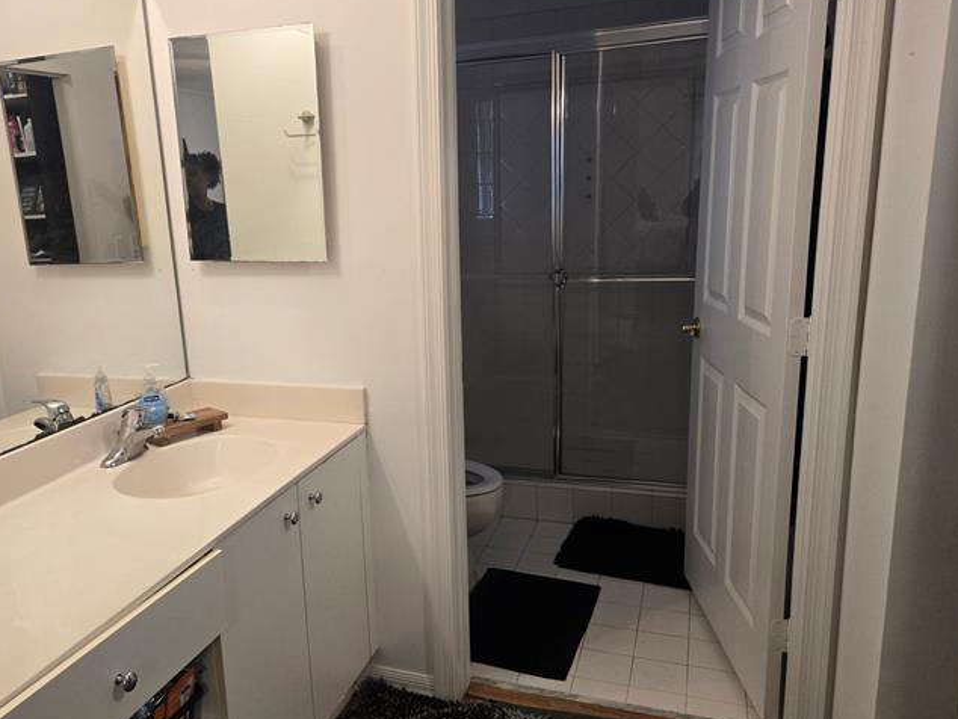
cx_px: 373
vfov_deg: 48.3
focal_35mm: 29
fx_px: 803
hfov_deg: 61.0
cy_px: 360
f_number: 1.8
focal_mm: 5.4
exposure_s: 1/120
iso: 200
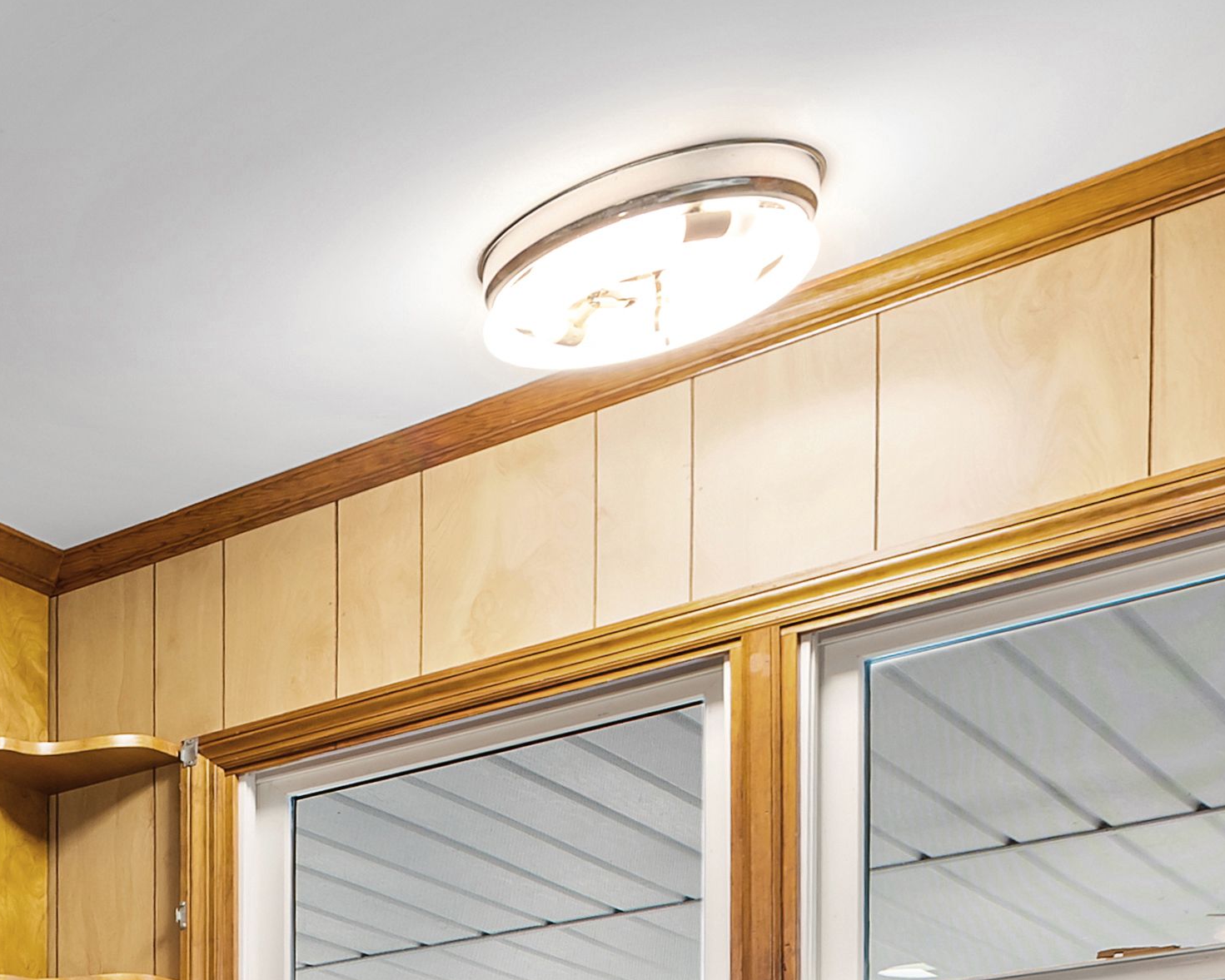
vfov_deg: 23.8
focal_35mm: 54
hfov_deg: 21.2
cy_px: 1357
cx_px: -1036
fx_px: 1958
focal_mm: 14
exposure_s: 1
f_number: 8
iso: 250
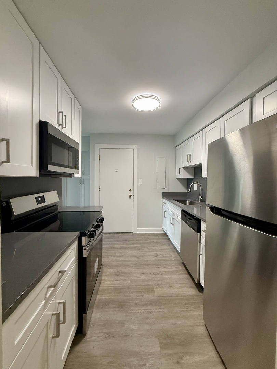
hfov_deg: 85.7
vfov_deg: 102.1
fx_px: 149
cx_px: 138
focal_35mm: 14
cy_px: 184
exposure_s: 1/120
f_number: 2.2
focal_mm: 2.22
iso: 320
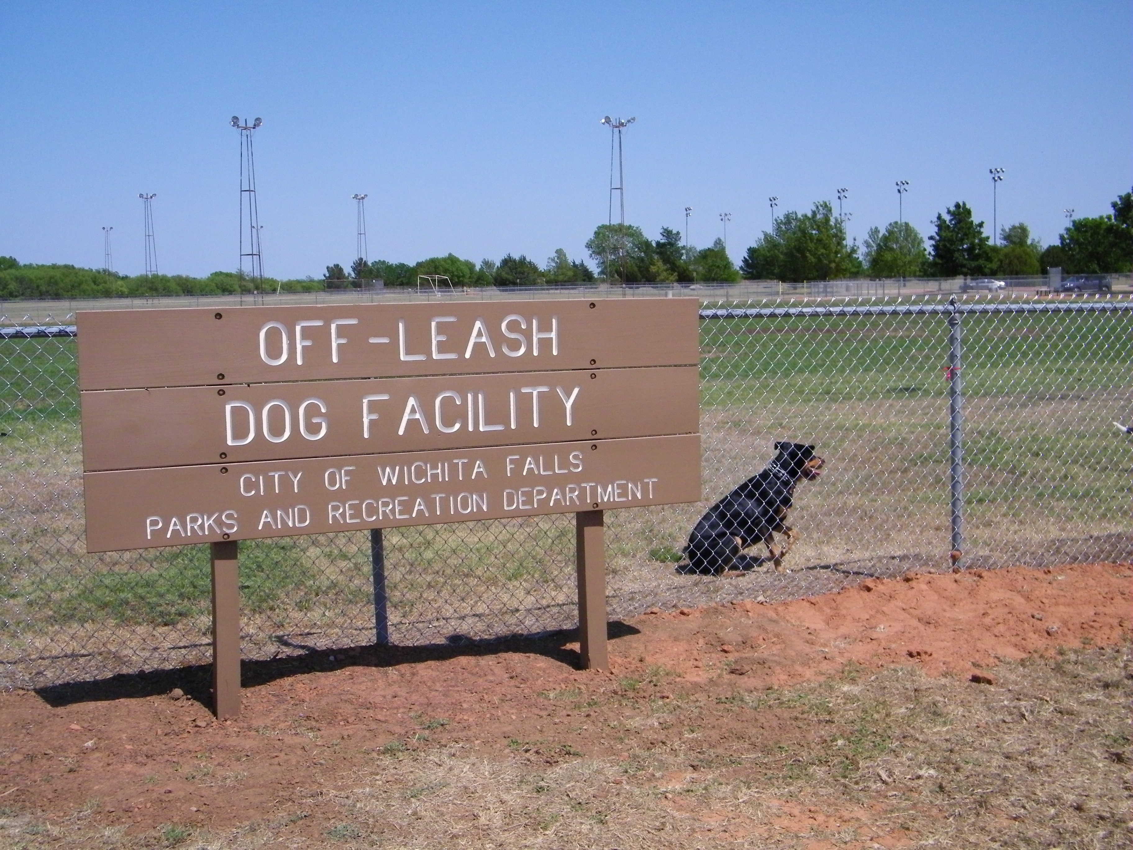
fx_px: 1276
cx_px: 566
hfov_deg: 47.9
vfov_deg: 36.8
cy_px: 425
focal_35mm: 39
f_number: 7.6
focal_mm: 6.9
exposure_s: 1/800
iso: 160
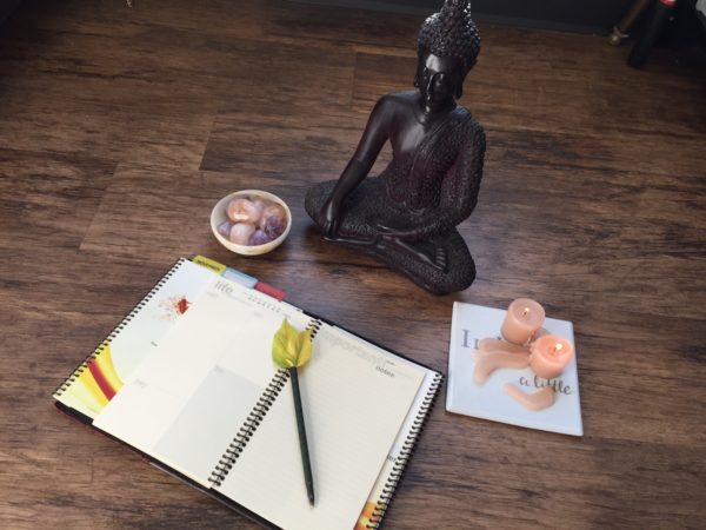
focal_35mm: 29
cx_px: 353
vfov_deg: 48.2
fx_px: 591
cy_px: 265
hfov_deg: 61.7
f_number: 2.2
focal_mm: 4.15
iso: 32
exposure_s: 1/60
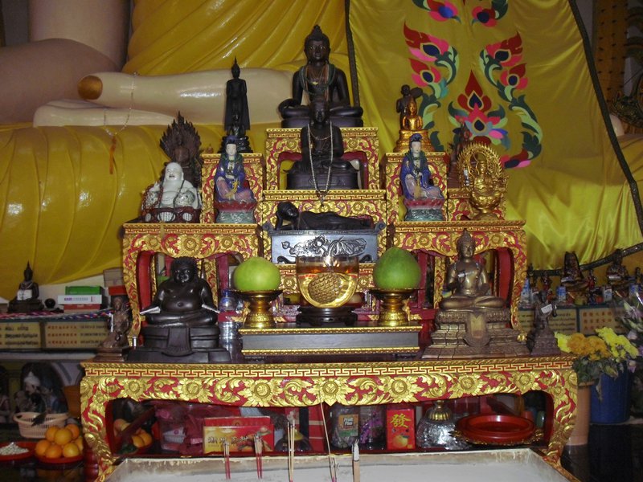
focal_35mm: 38
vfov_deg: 37.7
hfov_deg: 49.0
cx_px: 322
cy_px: 241
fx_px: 706
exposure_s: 1/60
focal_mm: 6.2
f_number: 2.8
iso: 200
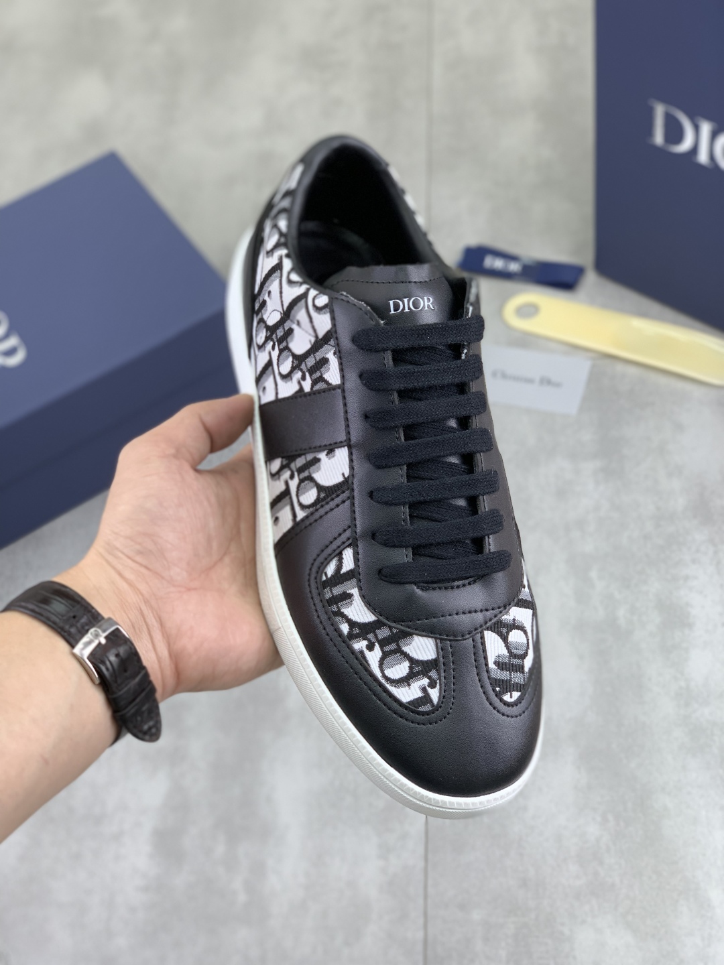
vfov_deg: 36.8
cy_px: 482
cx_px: 362
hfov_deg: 28.0
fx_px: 1450
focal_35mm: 52
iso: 25
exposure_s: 1/100
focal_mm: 6
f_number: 2.4
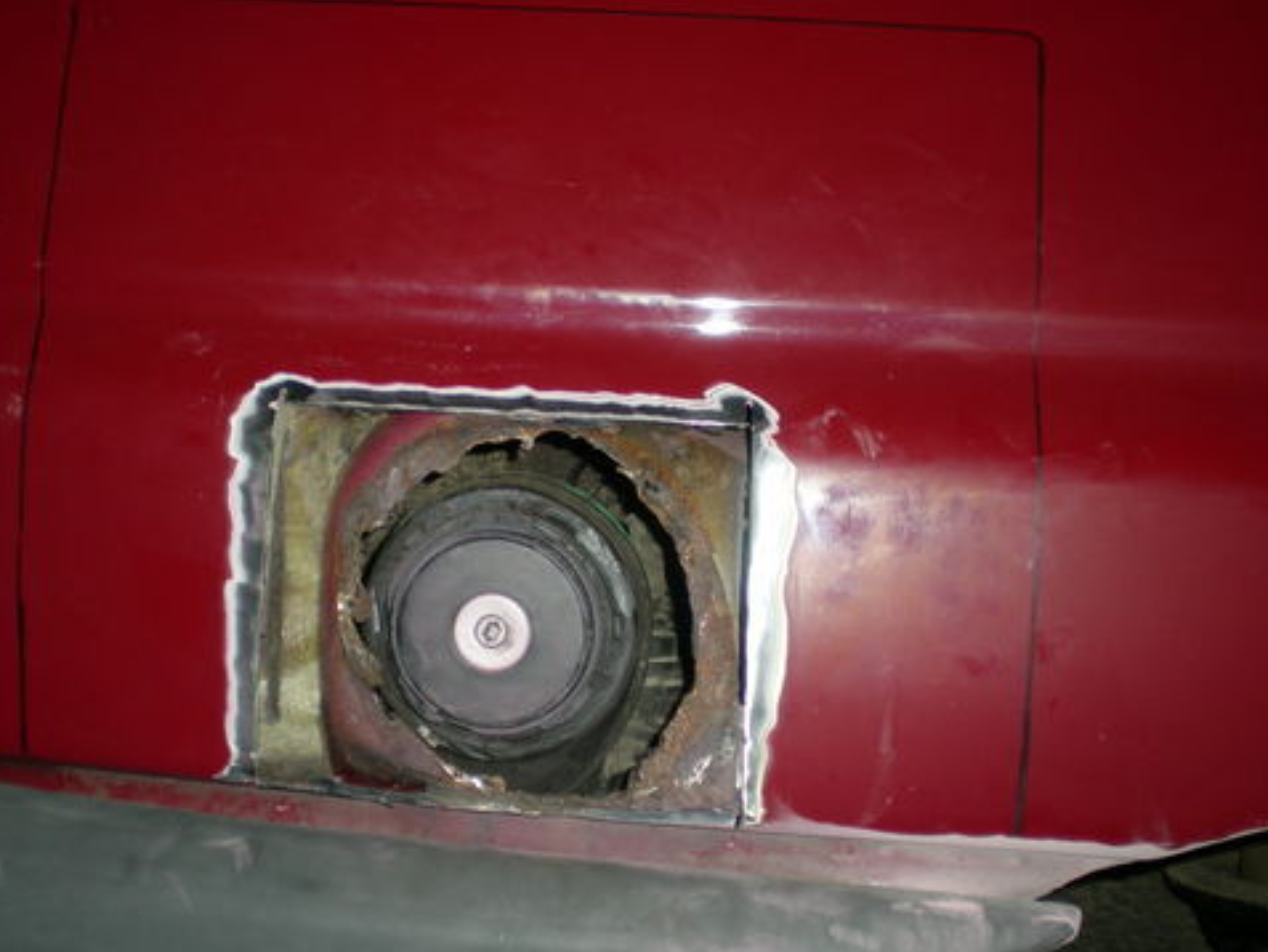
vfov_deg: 28.5
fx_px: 1869
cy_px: 532
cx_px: 564
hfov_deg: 37.4
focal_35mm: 51
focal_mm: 6.3
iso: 50
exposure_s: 1/60
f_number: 3.1
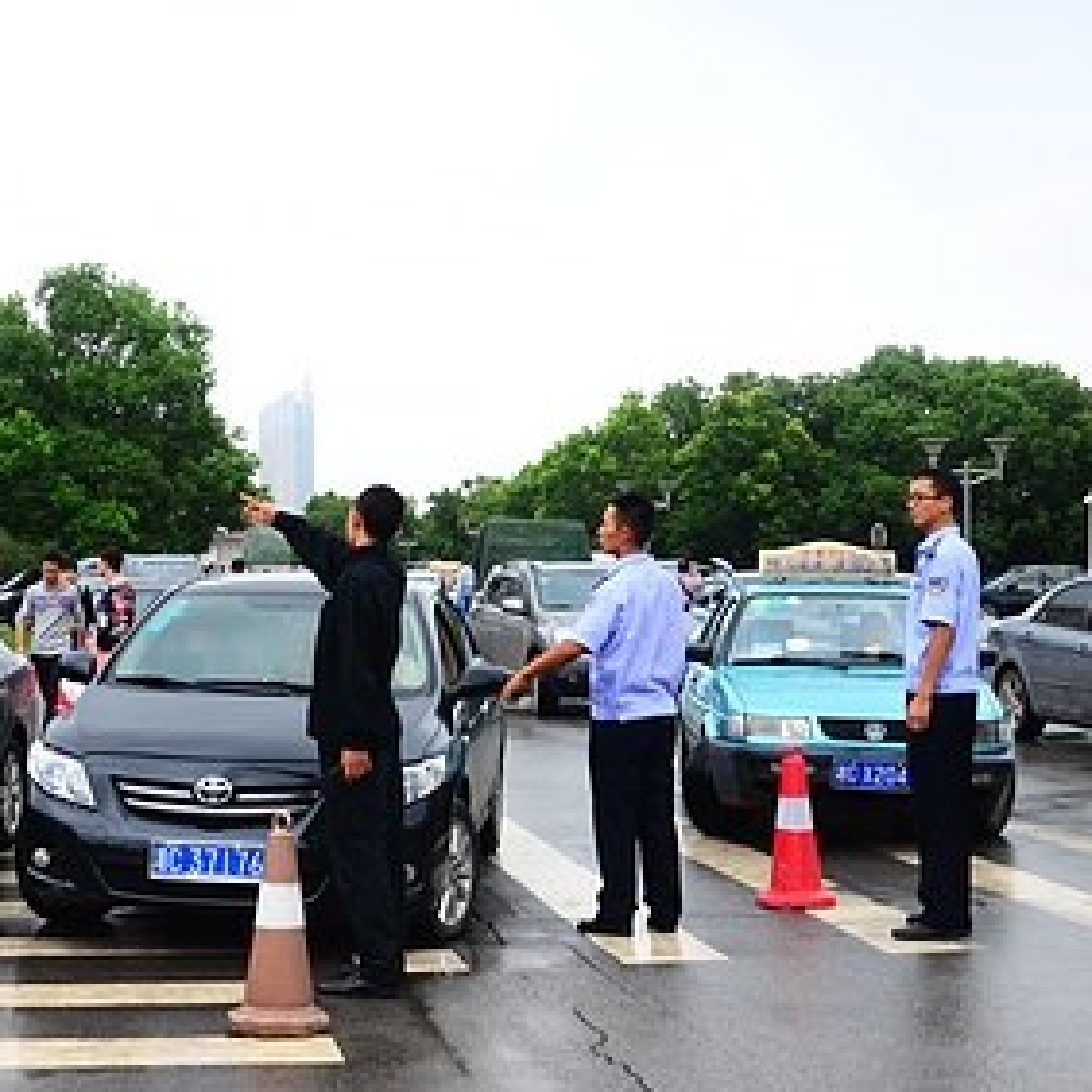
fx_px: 2320
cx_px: 403
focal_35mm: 65
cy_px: 660
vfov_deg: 26.4
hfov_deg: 26.4
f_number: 5
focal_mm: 24
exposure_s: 1/400
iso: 400
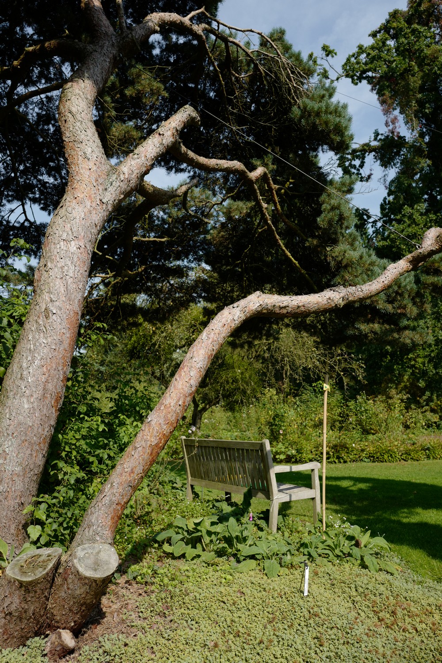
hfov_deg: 46.4
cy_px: 332
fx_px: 516
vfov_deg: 65.5
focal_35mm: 28
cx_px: 221
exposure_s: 1/2500
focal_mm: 28
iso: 400
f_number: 4.5
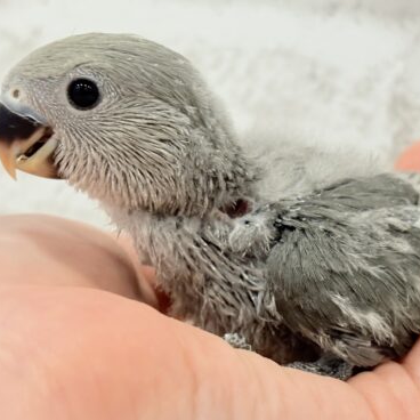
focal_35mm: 80
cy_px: 219
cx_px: 302
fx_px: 1098
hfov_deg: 21.5
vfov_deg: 21.7
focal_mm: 5.96
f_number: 1.6
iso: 125
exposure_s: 1/100
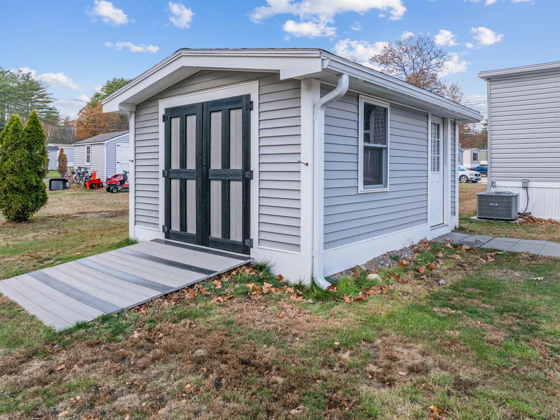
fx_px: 388
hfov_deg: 71.6
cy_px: 210
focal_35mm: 24
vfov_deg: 56.8
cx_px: 280
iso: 370
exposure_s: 1/1600
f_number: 2.8
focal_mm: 12.29
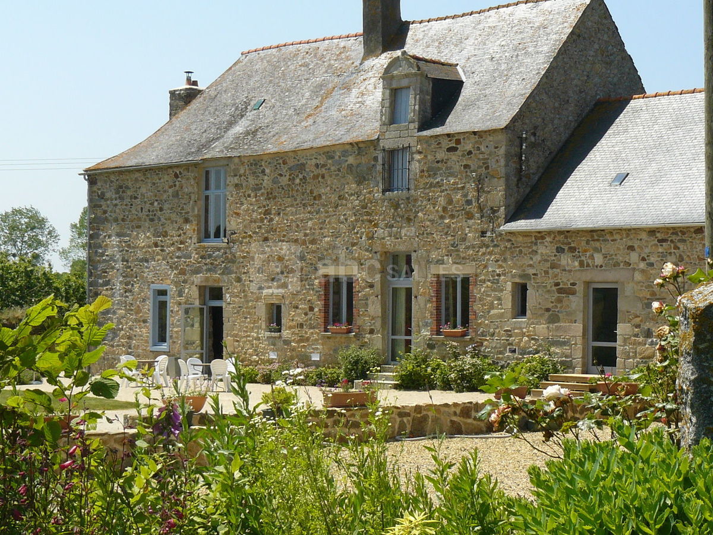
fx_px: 1668
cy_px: 268
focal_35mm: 81
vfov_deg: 18.2
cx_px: 356
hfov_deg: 24.1
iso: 100
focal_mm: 8.9
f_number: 5.6
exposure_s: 1/320
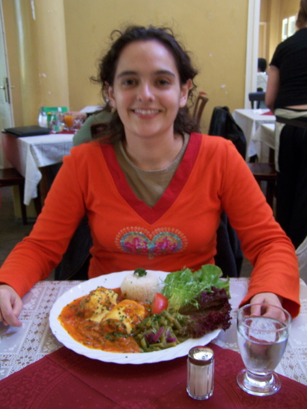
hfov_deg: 37.7
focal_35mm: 38
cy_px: 204
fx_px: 449
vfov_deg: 49.0
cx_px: 154
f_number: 2.8
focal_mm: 6.3
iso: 140
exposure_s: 1/8
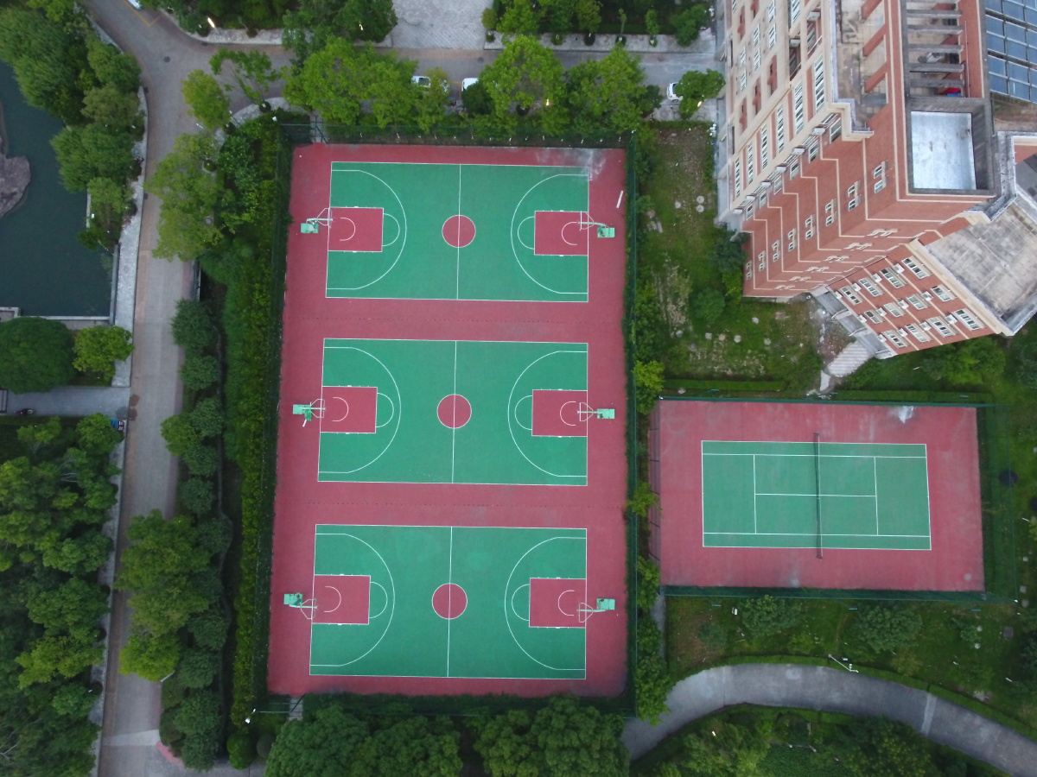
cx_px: 518
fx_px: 599
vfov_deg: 66.0
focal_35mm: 20
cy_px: 388
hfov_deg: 81.7
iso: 672
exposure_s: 1/12.5
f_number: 2.8
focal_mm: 3.61
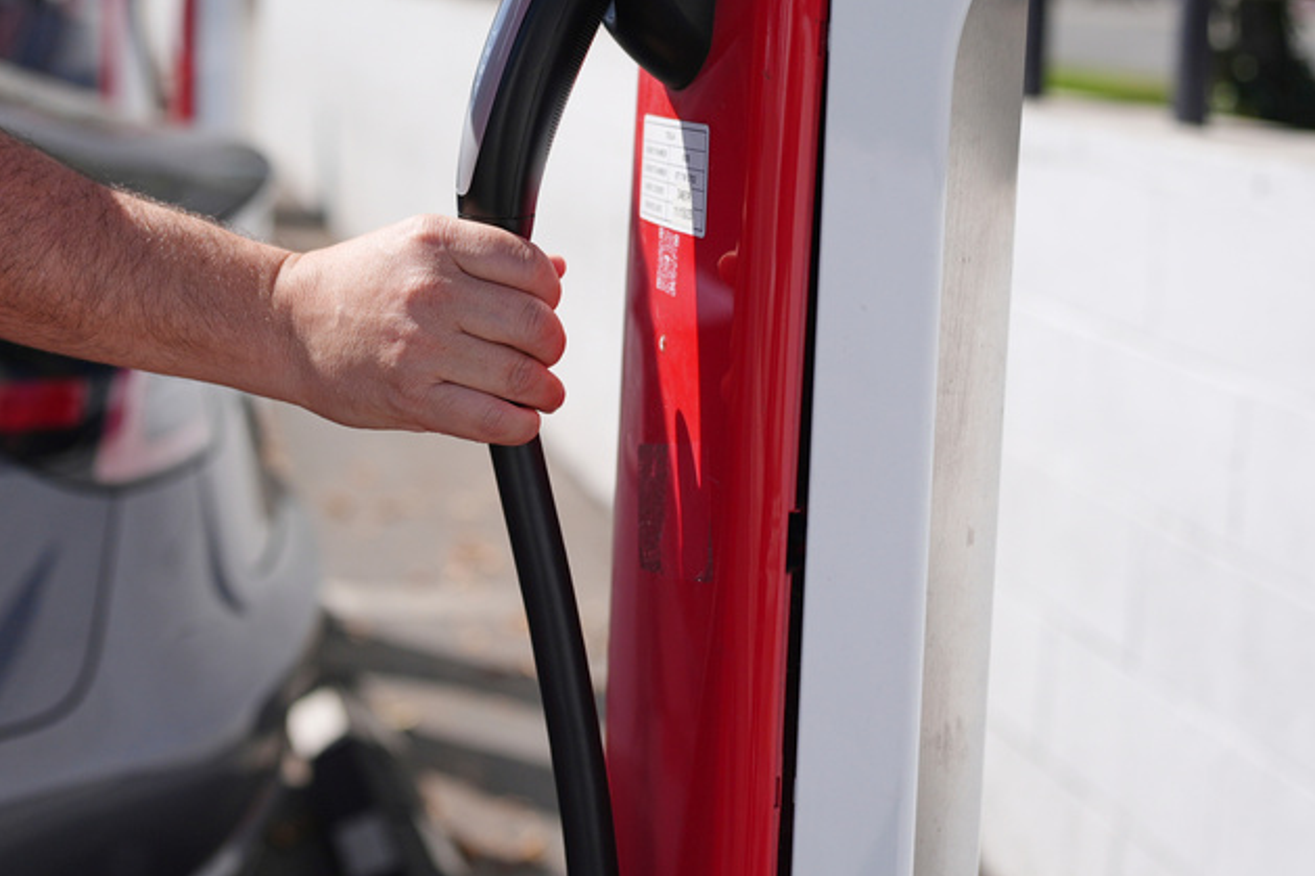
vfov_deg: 23.5
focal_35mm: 57
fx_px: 2081
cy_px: 225
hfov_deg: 34.4
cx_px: 351
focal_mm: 35
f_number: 2
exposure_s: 1/10000
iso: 200
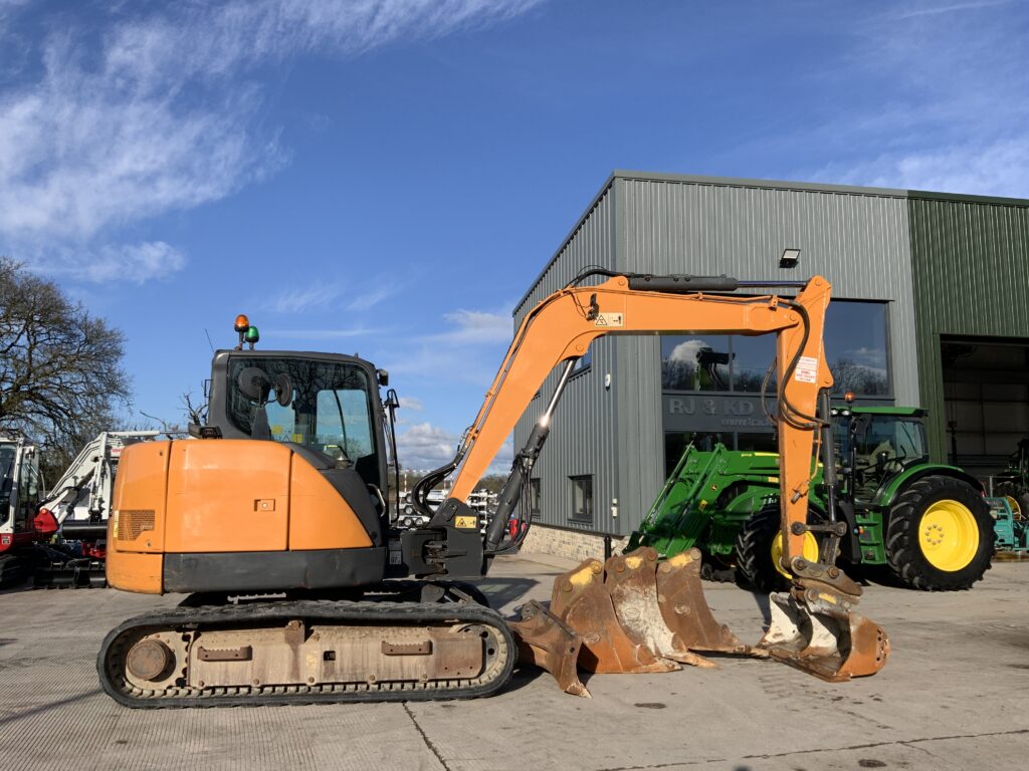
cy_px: 386
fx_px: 862
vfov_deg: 48.2
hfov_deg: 61.7
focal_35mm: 29
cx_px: 514
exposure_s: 1/2141
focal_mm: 3
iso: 20
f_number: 1.8
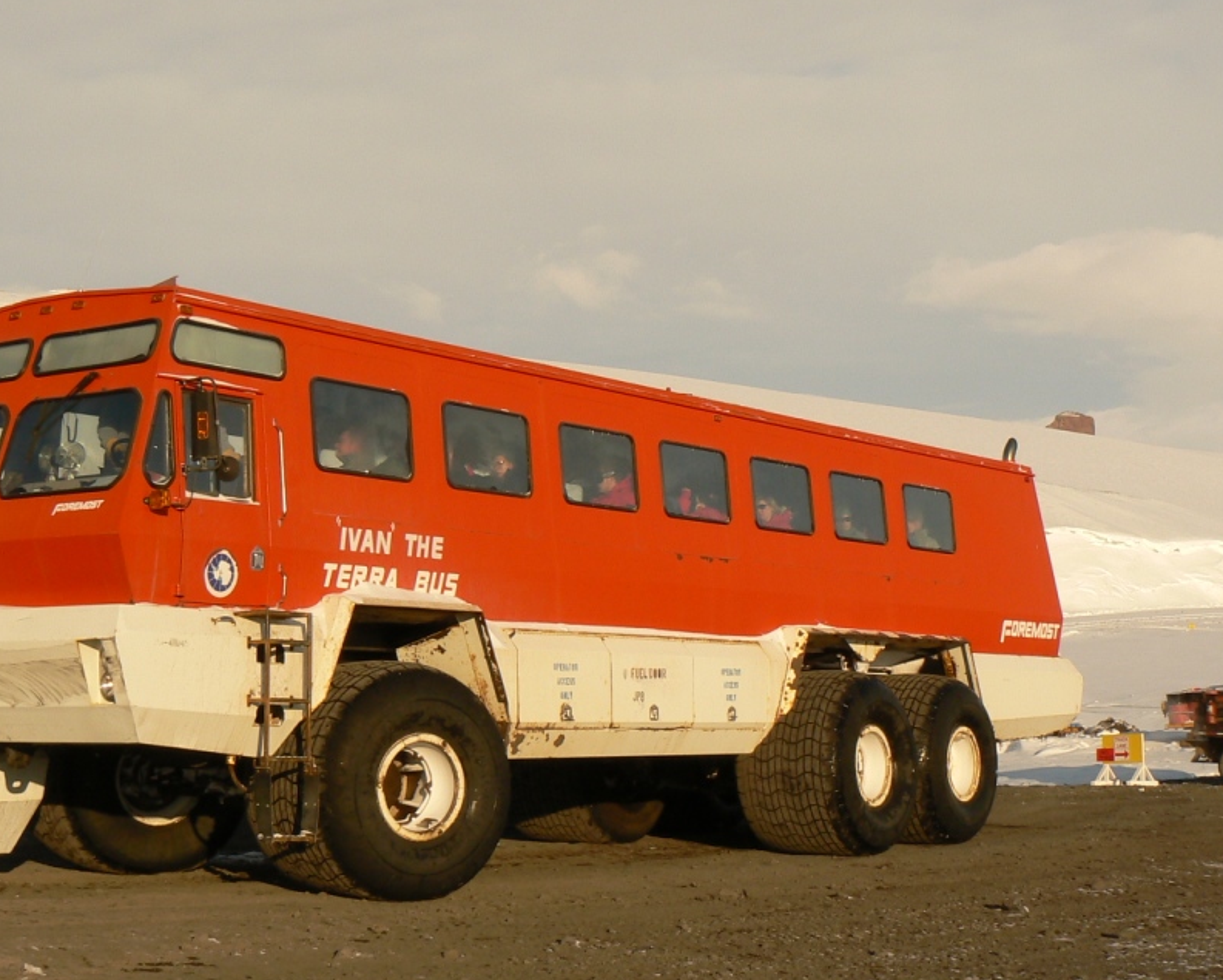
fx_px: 2281
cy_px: 505
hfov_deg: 29.9
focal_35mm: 63
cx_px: 441
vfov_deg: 24.2
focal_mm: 8.3
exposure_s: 1/400
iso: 80
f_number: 5.6
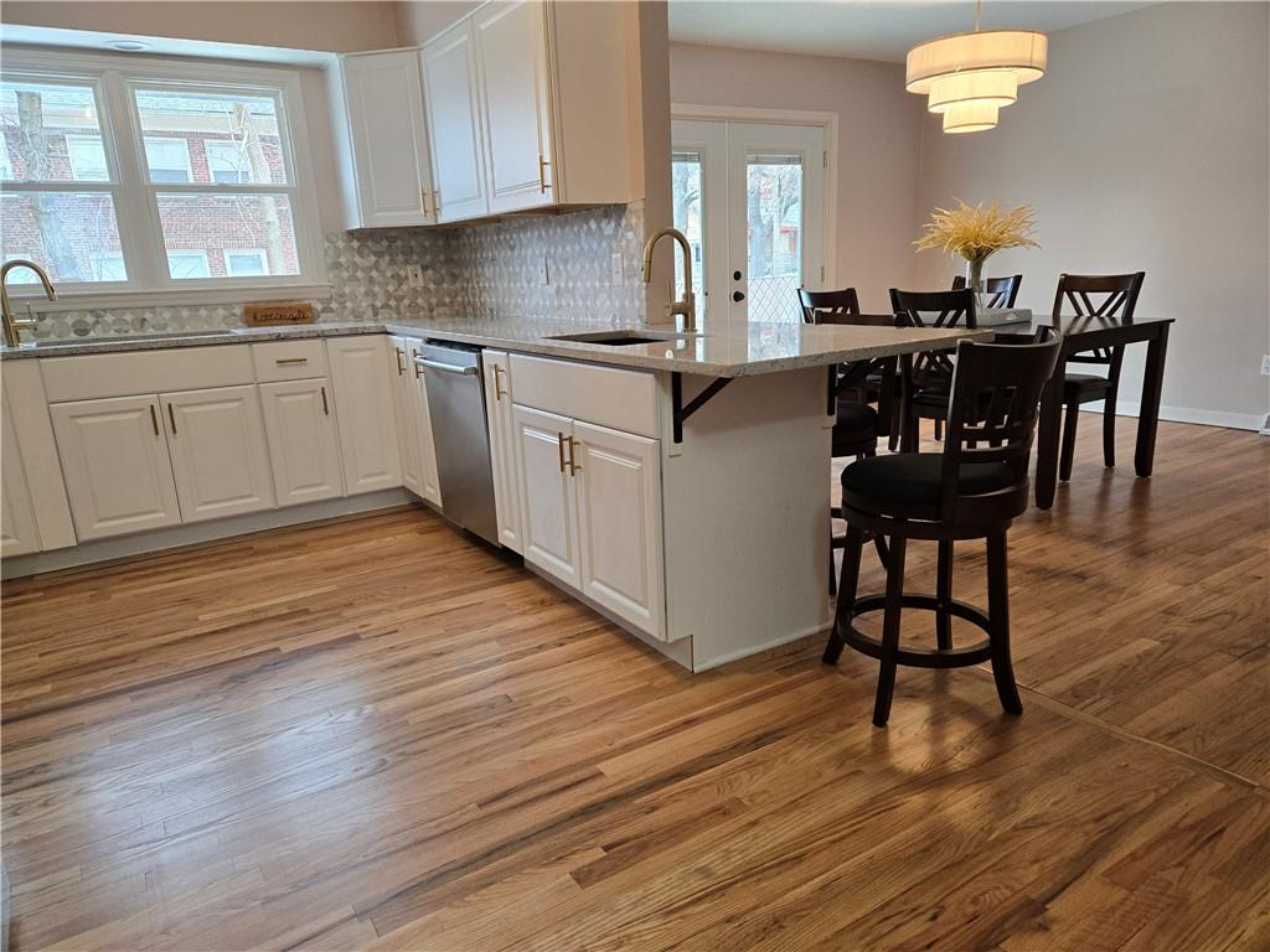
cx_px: 635
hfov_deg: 73.9
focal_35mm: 23
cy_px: 476
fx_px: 844
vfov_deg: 58.9
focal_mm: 5.4
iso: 250
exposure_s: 1/120
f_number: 1.8
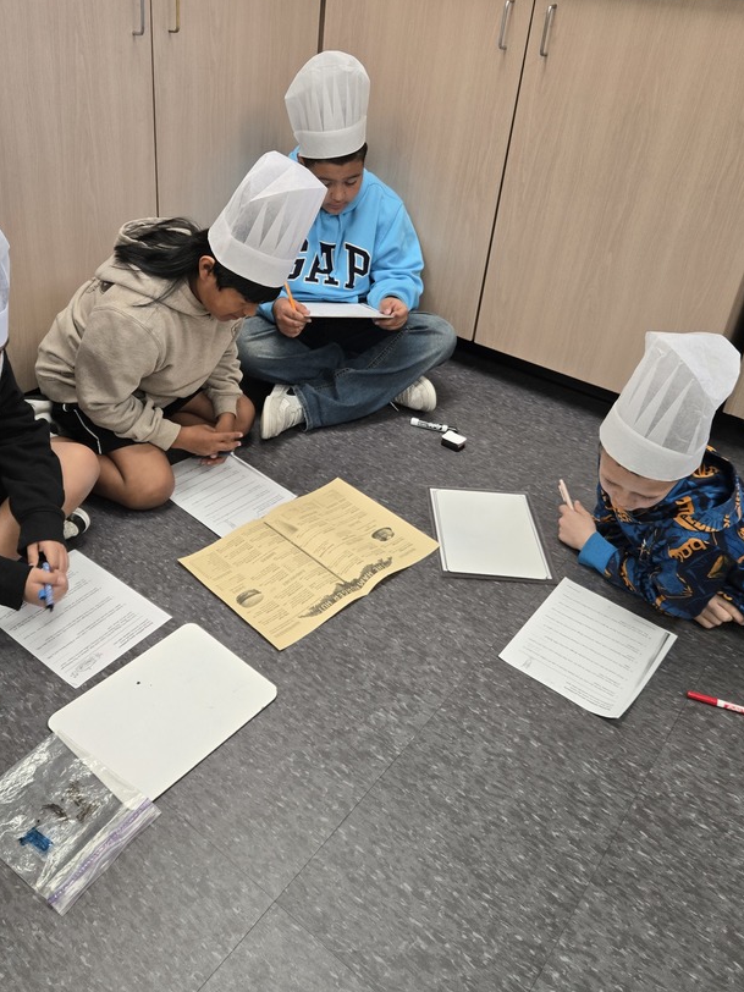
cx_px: 290
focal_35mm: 29
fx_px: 831
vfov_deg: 61.3
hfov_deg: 47.9
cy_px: 417
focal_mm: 5.4
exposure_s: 1/120
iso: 320
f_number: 1.8
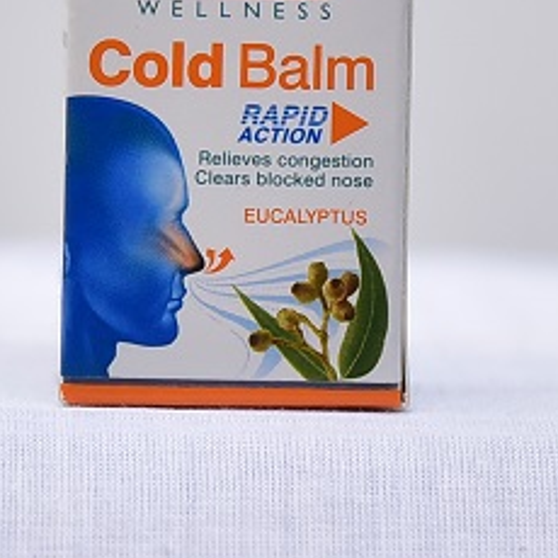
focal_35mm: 159
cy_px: 182
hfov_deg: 11.0
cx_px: 243
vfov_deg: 11.0
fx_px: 2900
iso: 1250
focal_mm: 82
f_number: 4
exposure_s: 1/125
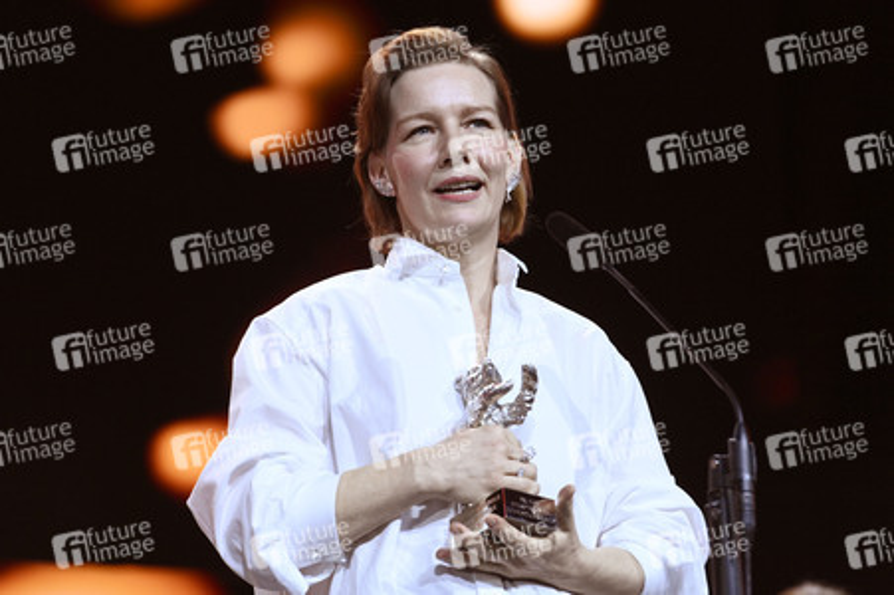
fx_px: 4839
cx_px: 447
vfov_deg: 7.0
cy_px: 298
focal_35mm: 195
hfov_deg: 10.6
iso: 4000
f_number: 5
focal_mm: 195
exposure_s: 1/250
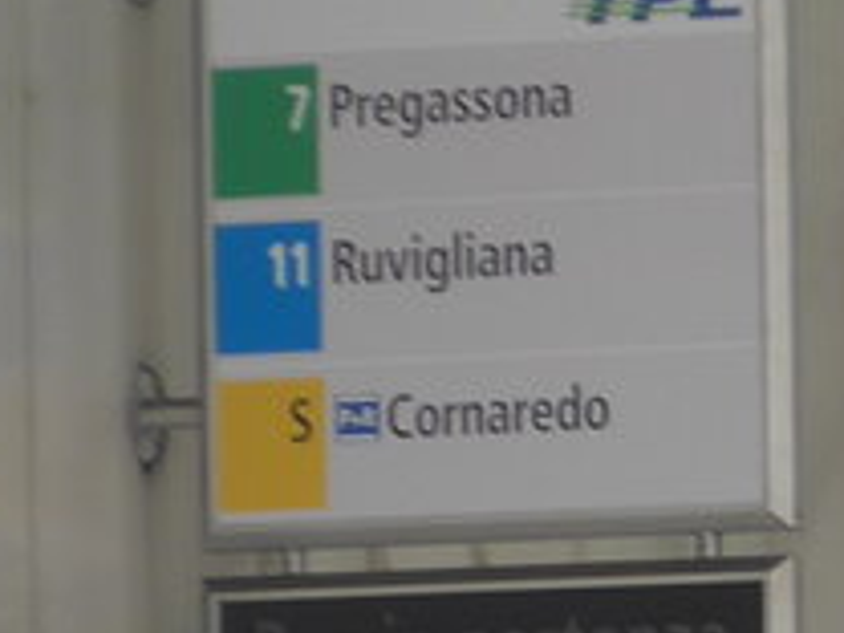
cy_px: 1327
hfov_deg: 2.9
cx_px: 2053
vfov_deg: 2.2
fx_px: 16458
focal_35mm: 675
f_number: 5
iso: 125
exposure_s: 1/80
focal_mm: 22.9
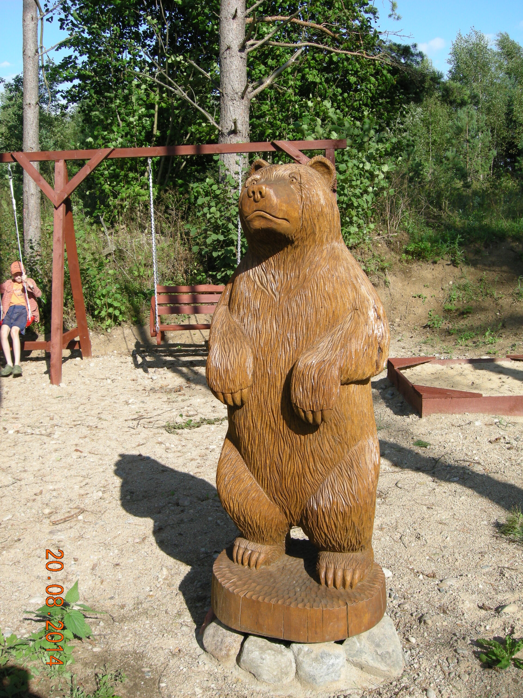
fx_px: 725
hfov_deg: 39.7
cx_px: 262
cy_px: 349
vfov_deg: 51.4
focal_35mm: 36
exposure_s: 1/243
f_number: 4.8
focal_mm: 7.5
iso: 64
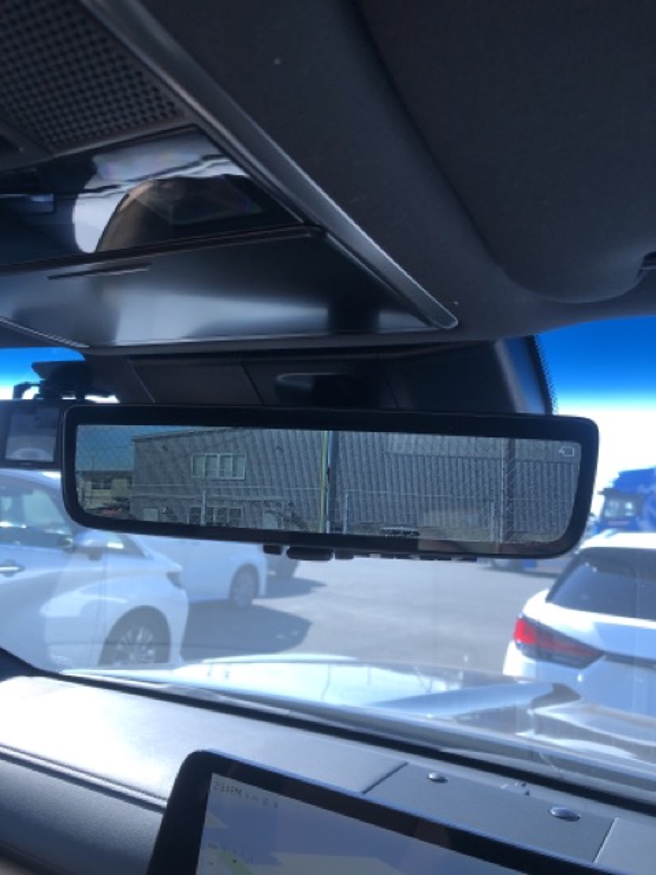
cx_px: 328
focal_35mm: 28
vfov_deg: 63.4
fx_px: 707
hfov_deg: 49.7
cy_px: 438
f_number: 1.8
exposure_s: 1/384
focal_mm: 3.99
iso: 20
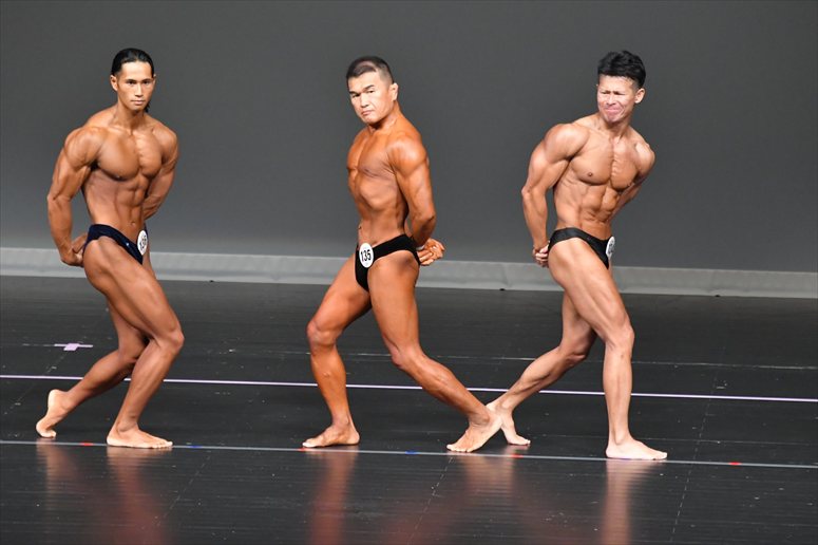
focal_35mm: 315
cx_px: 409
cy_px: 272
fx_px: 7154
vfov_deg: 4.4
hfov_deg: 6.5
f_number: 5.6
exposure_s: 1/400
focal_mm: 210
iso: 5000
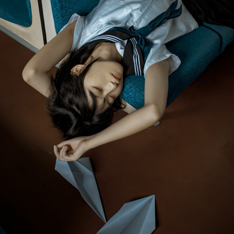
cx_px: 116
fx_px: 344
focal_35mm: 45
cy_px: 89
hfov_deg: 37.6
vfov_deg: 37.3
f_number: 1.8
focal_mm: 35
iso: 1250
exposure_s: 1/160
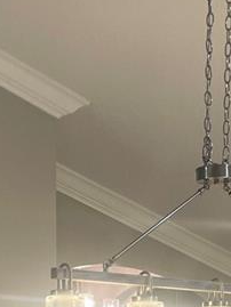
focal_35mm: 116
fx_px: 1031
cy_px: 581
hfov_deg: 12.8
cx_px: 142
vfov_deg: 14.5
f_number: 1.6
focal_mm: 4.2
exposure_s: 1/60
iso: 64
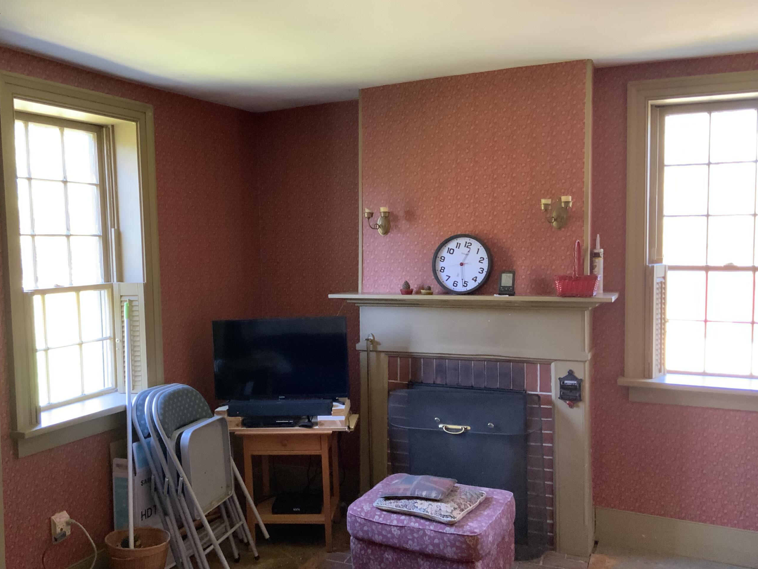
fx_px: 744
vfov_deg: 41.8
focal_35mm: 34
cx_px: 323
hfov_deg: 53.8
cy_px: 298
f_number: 1.8
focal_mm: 3
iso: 320
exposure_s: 1/55
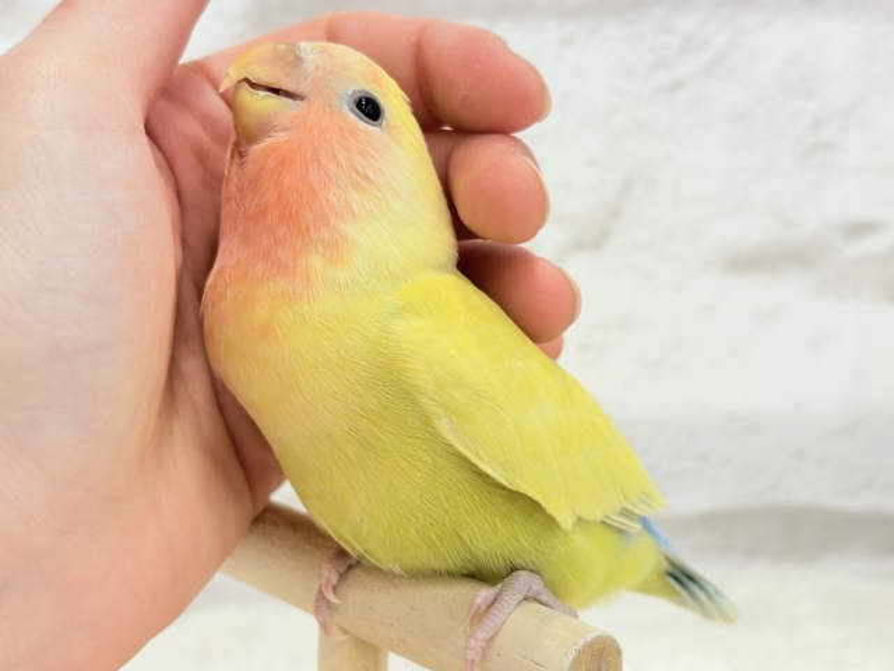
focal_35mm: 52
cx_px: 447
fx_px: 1343
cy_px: 336
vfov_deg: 28.0
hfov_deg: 36.8
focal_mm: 5.96
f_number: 1.6
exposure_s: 1/50
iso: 40
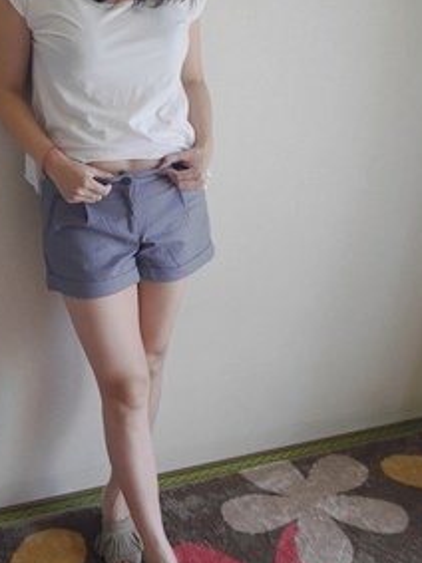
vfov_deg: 36.0
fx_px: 862
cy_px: 221
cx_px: 120
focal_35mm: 53
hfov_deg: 27.2
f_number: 3.6
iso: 200
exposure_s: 1/60
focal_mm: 15
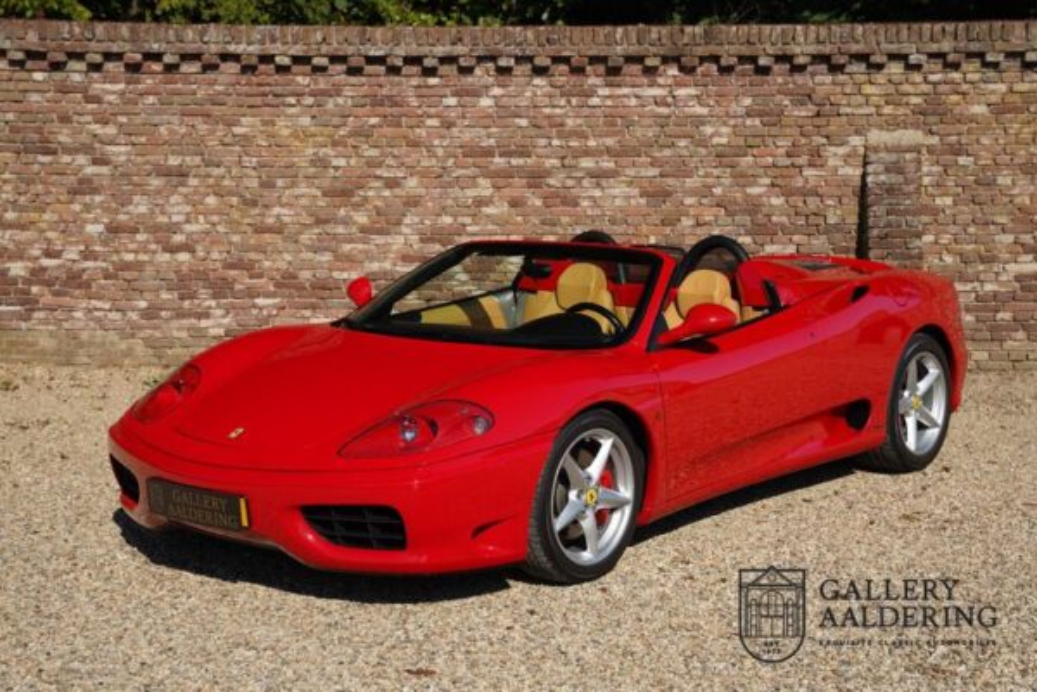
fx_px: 1610
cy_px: 346
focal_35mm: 56
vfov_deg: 24.2
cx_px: 518
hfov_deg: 35.7
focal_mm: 55.9
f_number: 5.6
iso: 100
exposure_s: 1/320
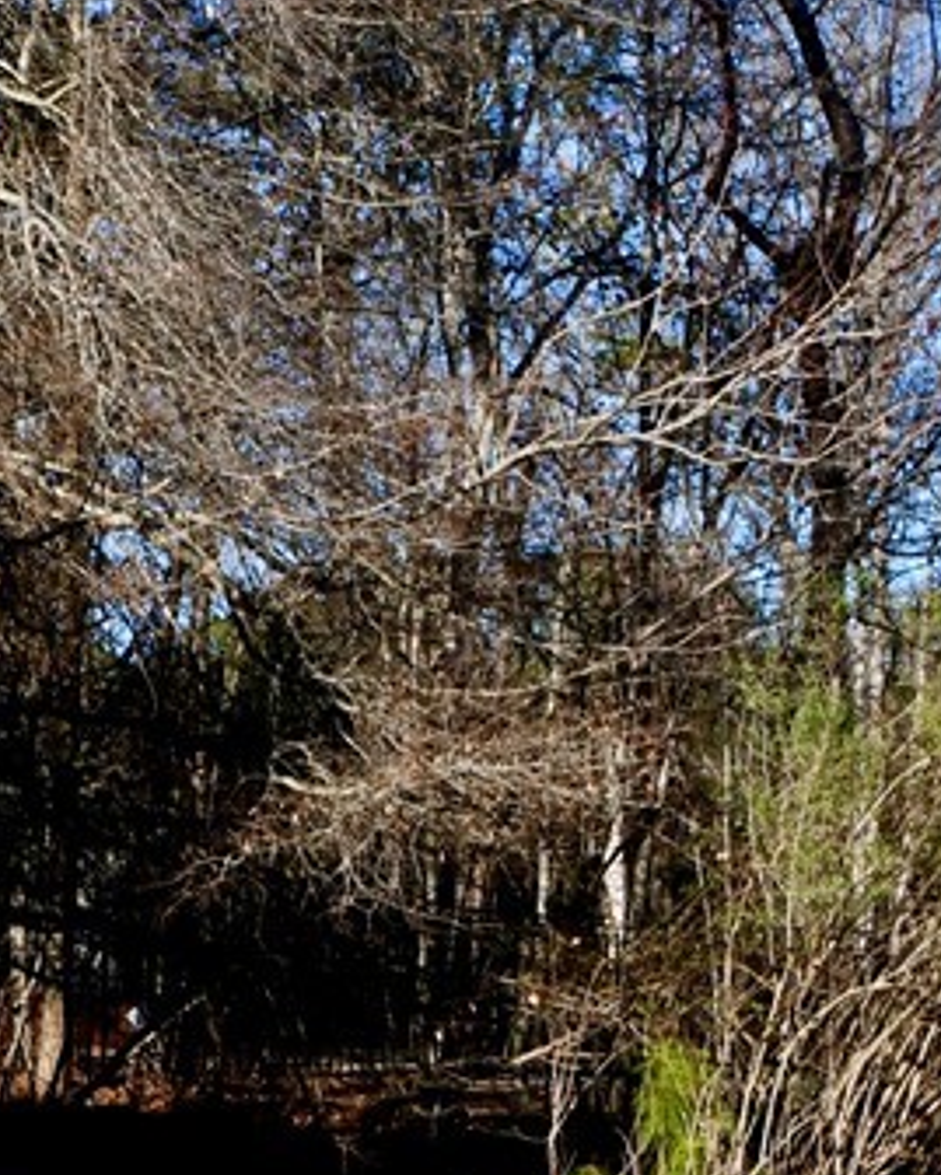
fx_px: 3793
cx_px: -815
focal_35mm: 109
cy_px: 642
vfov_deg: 17.6
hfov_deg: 12.7
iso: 140
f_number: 8
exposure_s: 1/250
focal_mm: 24
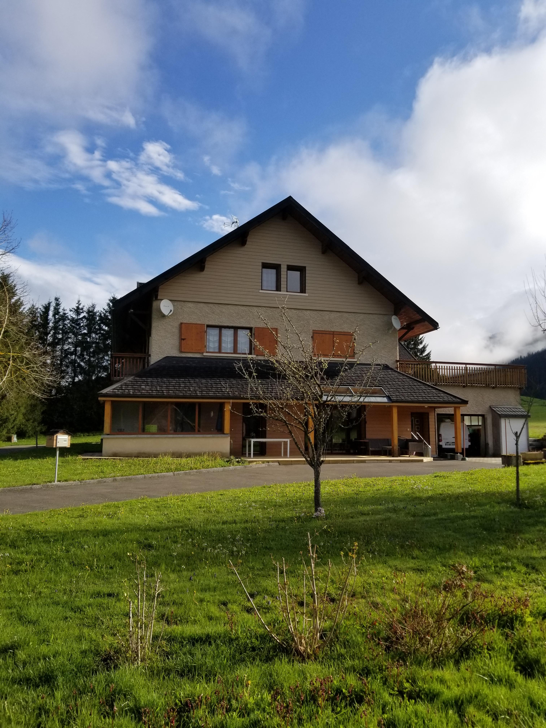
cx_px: 273
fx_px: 547
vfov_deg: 67.3
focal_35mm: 26
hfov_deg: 53.1
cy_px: 364
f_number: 1.7
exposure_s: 1/2528
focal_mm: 4.25
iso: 50
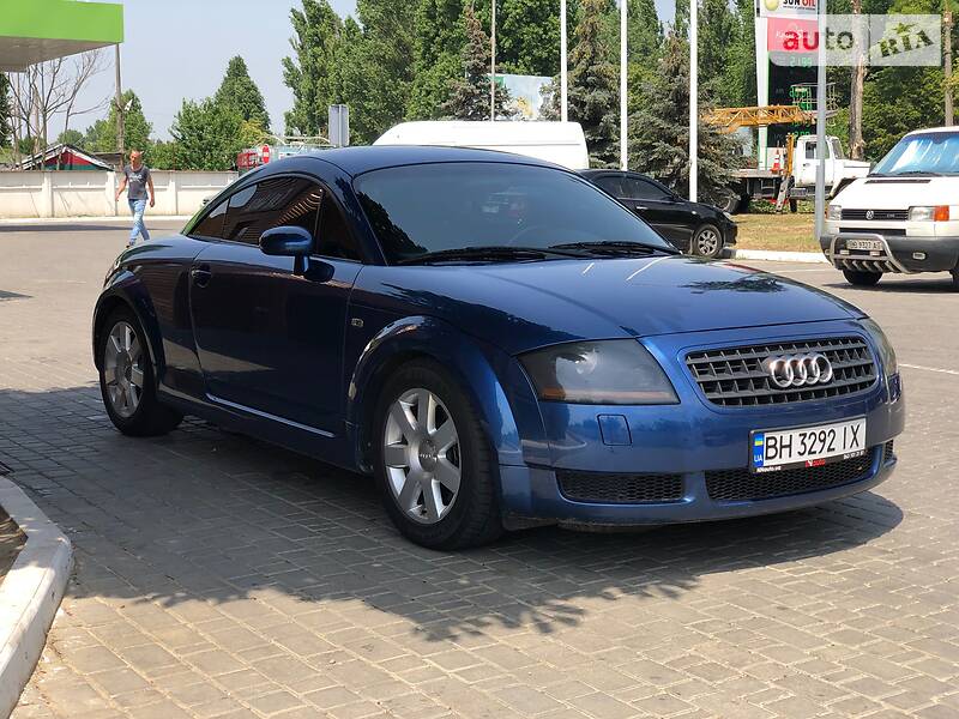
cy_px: 360
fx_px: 1441
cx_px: 480
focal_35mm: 52
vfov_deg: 28.0
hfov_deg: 36.8
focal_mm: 6
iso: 16
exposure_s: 1/480
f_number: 2.4
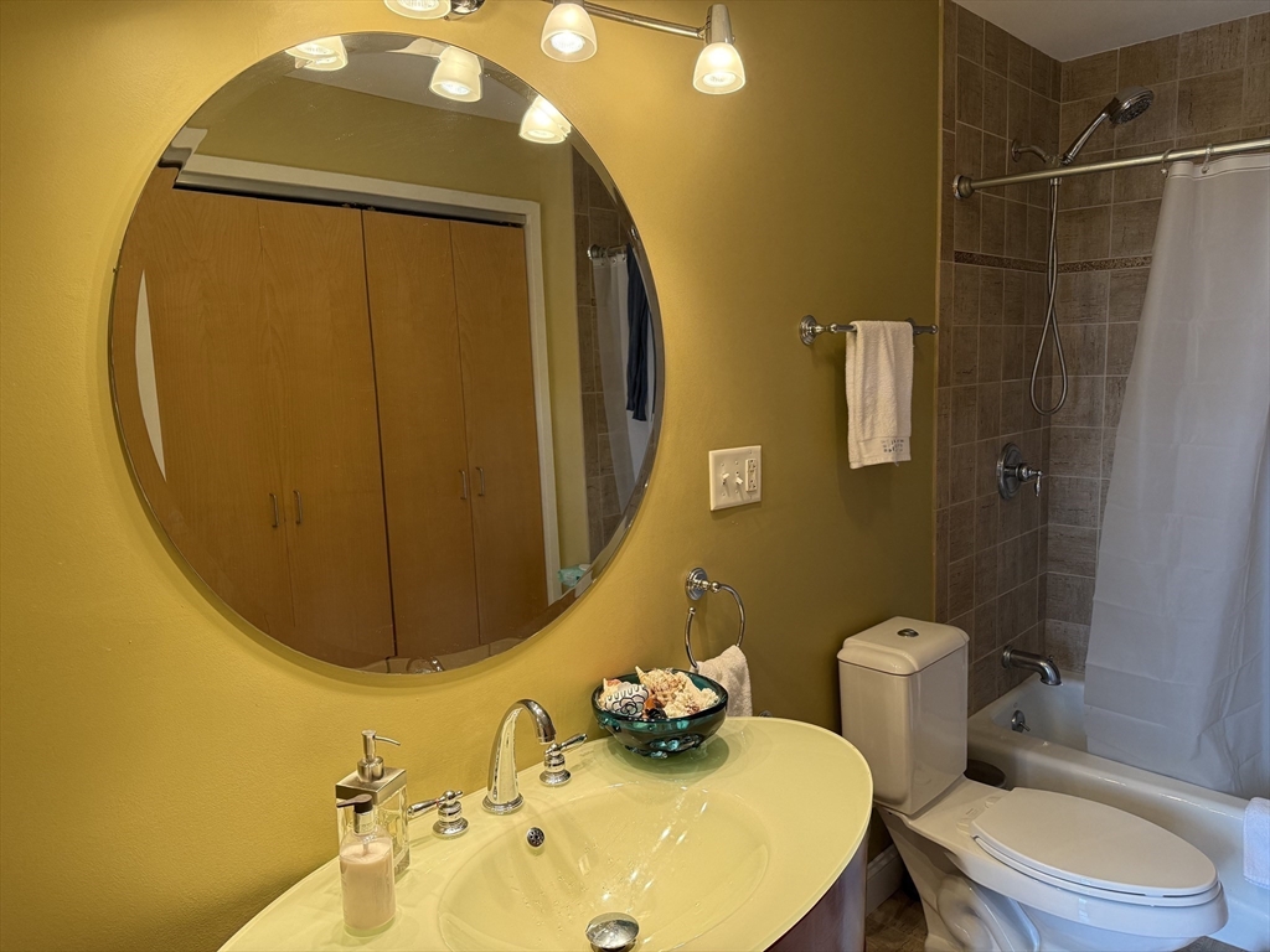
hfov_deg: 71.6
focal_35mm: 24
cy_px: 476
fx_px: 881
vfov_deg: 56.8
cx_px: 635
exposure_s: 1/120
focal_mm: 6.76
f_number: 1.78
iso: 250
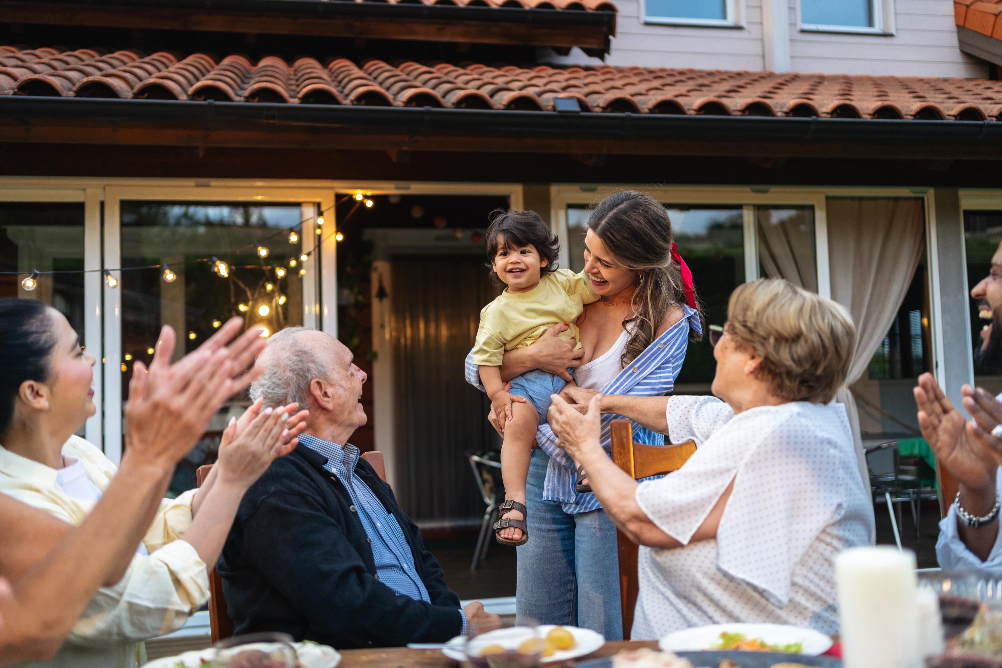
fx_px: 974
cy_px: 334
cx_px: 501
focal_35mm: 35
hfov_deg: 54.4
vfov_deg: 37.9
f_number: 1.8
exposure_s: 1/800
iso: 500
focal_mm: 35
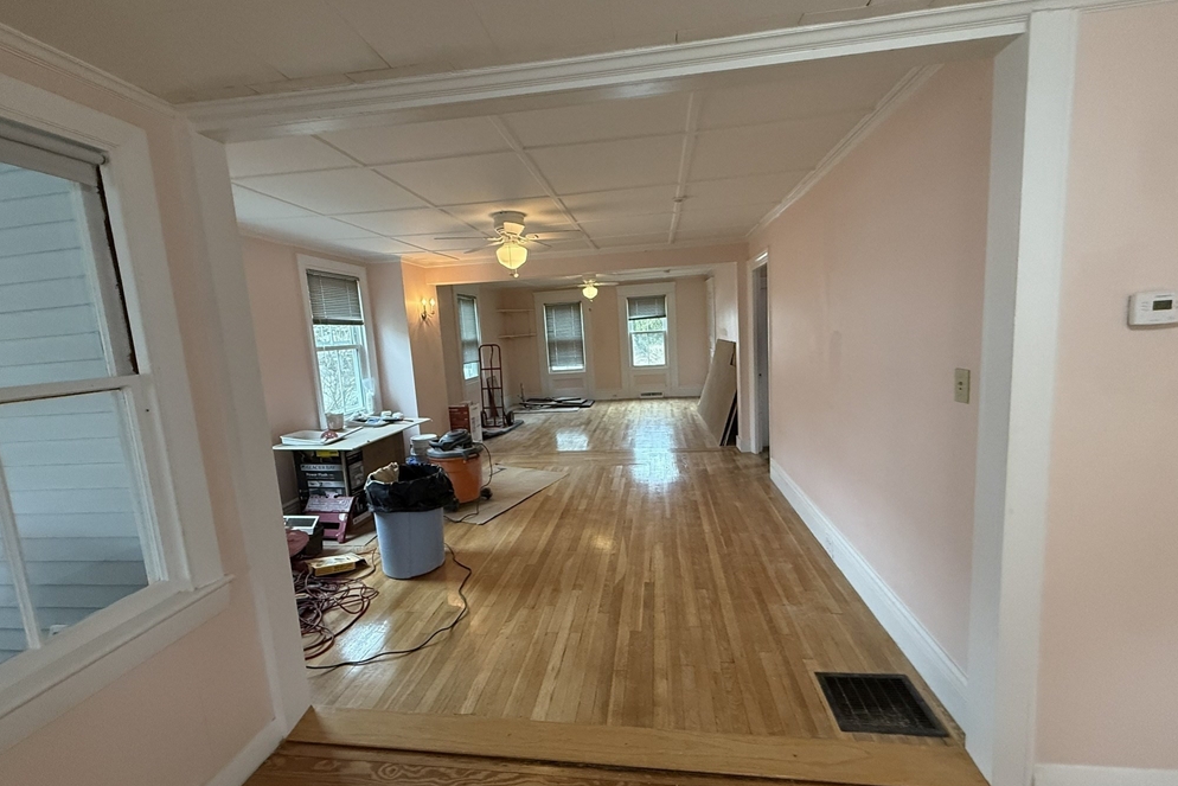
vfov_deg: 77.3
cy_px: 394
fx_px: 491
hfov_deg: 100.4
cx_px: 596
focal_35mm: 15
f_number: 2.2
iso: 500
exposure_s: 1/120
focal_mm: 2.22
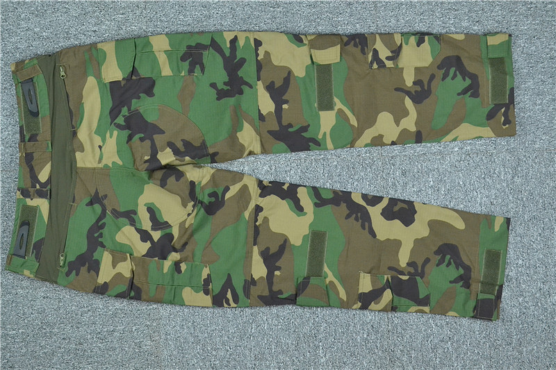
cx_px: 278
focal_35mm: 48
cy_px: 185
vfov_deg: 28.1
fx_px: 741
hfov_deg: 41.1
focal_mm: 32
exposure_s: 1/100
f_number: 8
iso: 3200
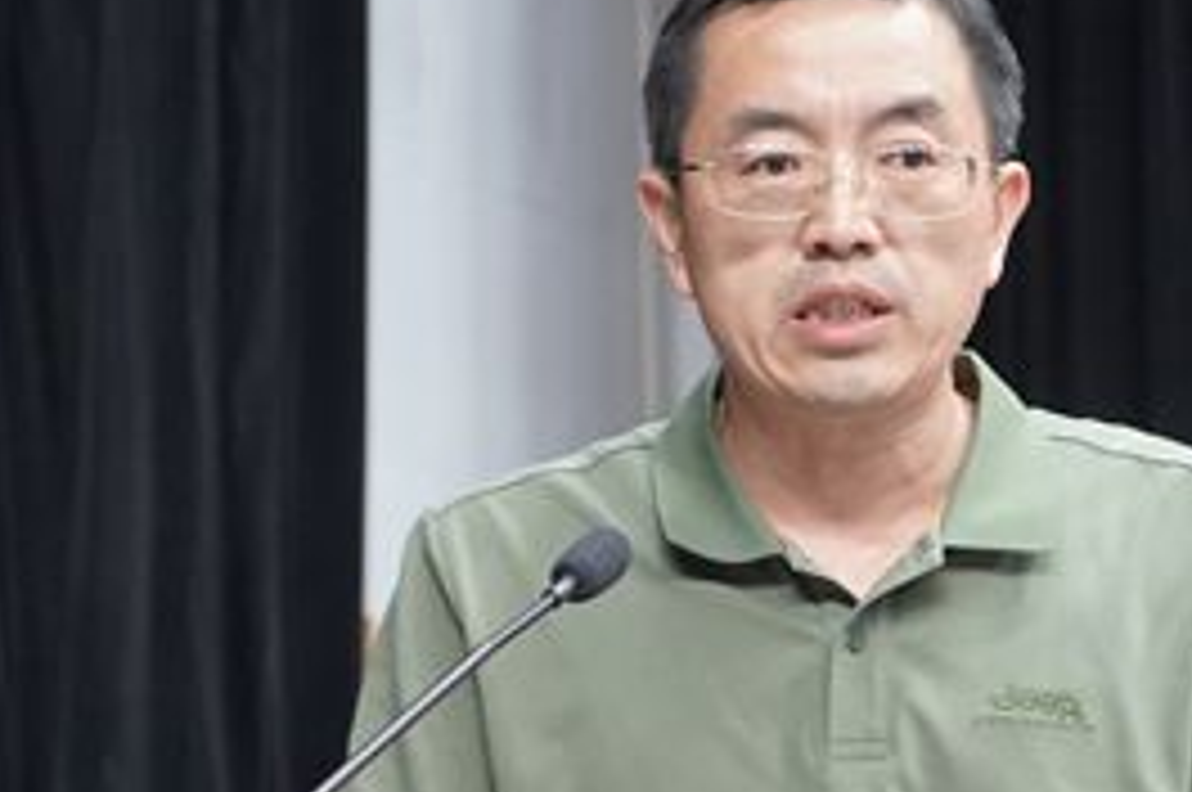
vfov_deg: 9.1
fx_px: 4994
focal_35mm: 151
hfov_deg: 13.6
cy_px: 551
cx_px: 778
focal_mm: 50
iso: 4000
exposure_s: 1/160
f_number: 4
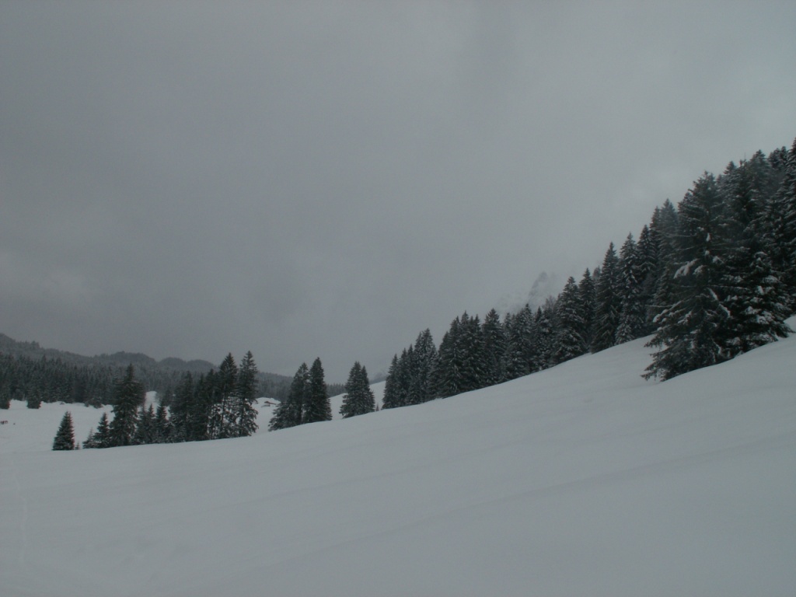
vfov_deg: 40.7
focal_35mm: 35
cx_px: 398
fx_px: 805
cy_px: 298
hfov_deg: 52.6
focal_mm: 5.86
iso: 50
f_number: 8
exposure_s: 1/160
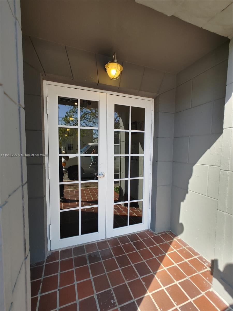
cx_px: 116
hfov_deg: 81.7
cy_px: 156
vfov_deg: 98.2
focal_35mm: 15
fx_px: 135
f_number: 1.9
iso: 50
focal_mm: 1.78
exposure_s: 1/145
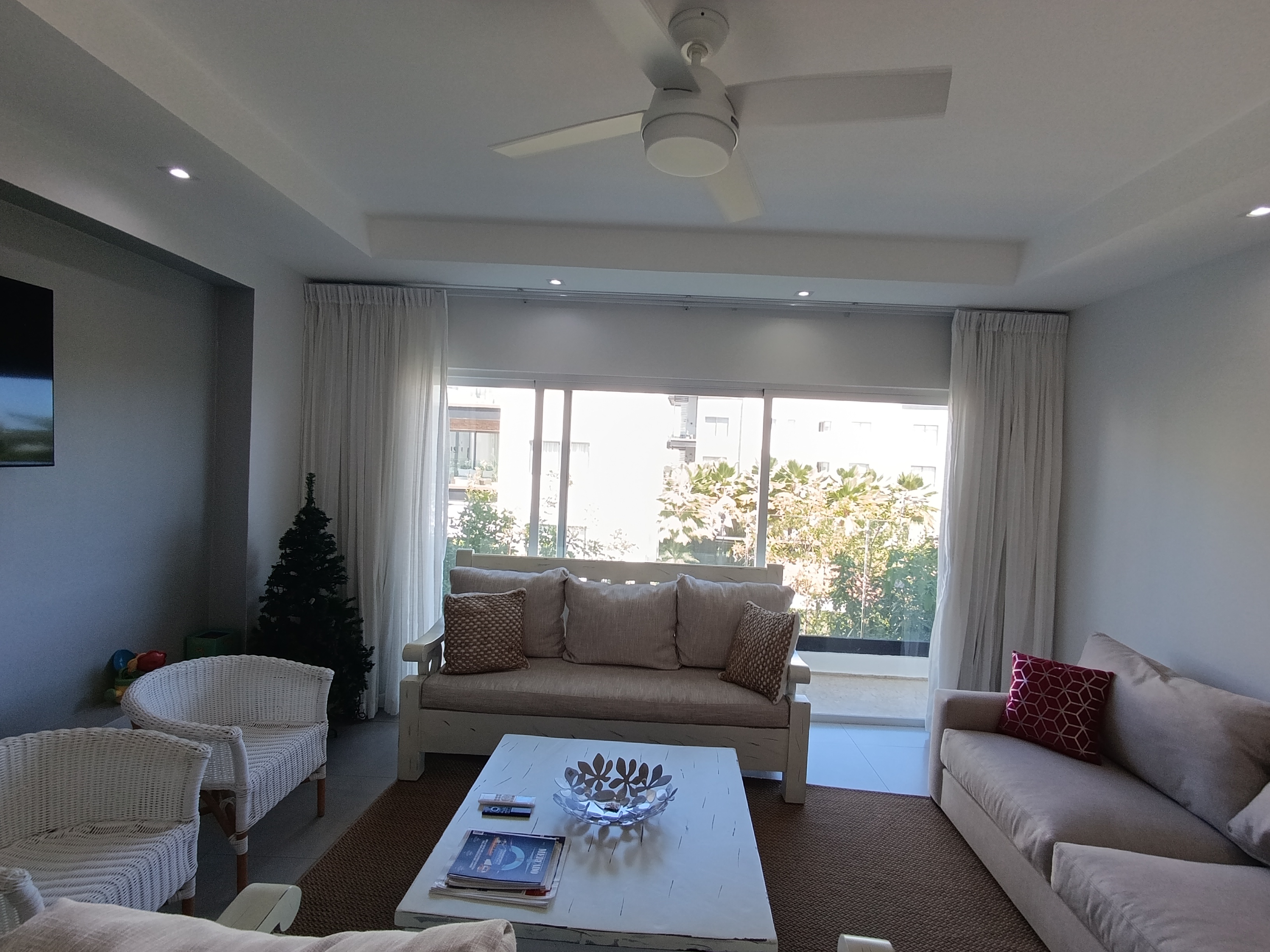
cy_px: 476
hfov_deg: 94.5
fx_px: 587
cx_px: 635
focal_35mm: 16
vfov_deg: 78.1
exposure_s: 1/100
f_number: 2.2
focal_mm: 1.65
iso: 64
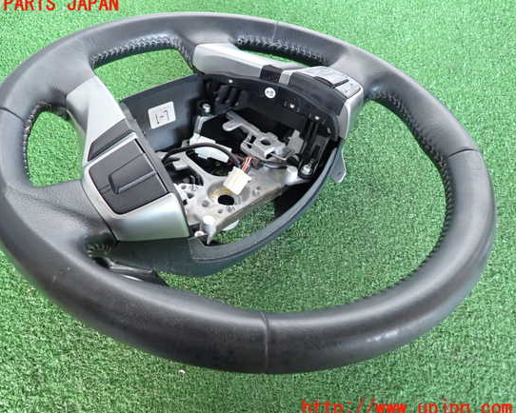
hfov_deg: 63.9
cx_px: 231
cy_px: 206
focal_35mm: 27
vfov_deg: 53.2
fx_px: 412
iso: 320
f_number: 2
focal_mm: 4.5
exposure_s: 1/30
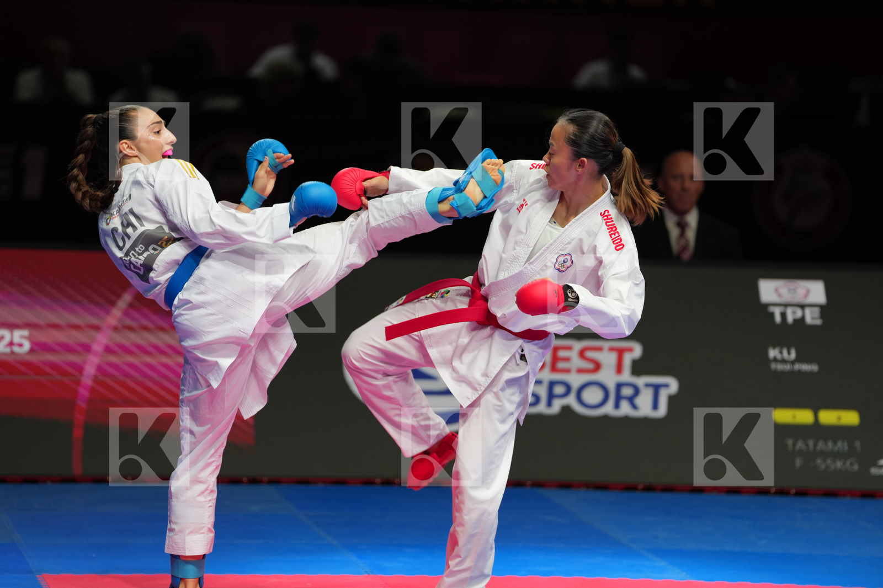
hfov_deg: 10.3
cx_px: 442
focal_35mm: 200
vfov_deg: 6.9
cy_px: 294
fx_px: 4904
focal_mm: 200
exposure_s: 1/1000
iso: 640
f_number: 2.8
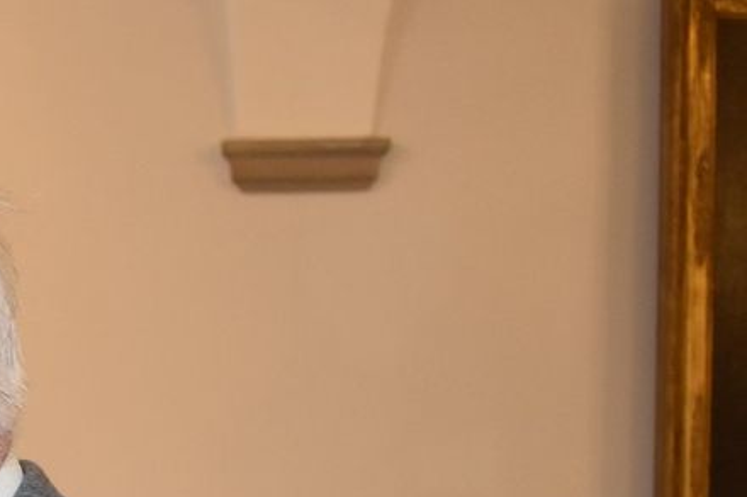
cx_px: -570
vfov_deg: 11.0
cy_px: 740
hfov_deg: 15.0
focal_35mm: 120
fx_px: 2489
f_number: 3.8
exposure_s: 1/60
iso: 1000
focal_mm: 22
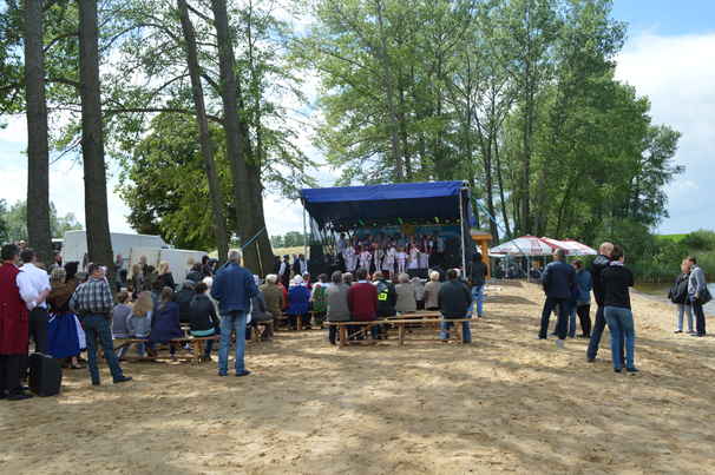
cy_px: 238
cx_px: 358
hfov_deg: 57.3
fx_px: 655
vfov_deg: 39.9
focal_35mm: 33
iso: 100
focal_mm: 22
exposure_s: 1/250
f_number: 8
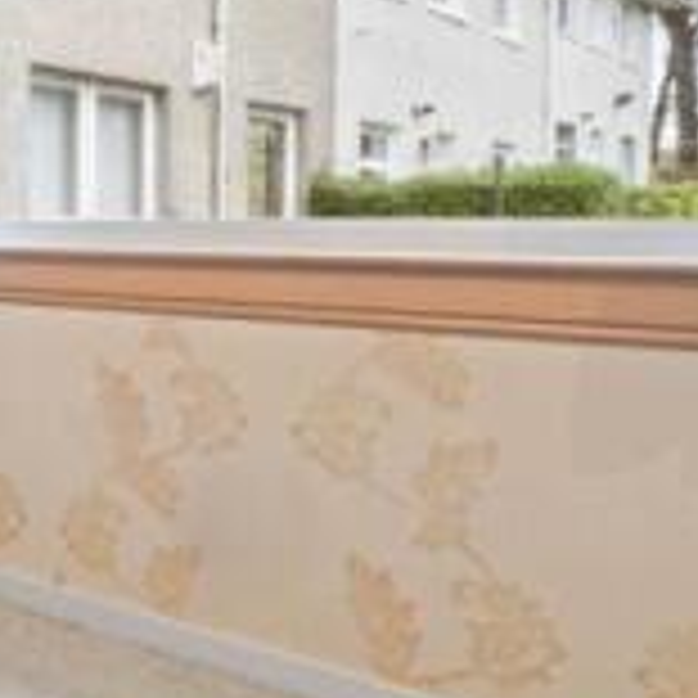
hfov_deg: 29.5
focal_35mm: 43
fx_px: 981
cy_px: 160
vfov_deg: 38.0
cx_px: -259
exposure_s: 2.5
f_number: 18
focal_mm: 12
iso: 800
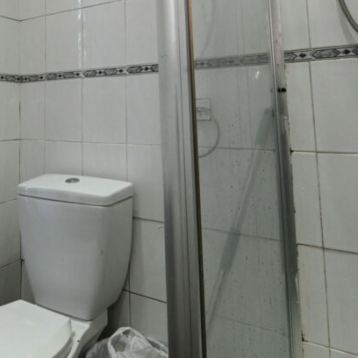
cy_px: 64
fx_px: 374
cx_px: 103
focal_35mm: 32
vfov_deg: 47.9
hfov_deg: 49.6
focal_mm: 15
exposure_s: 1/200
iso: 5000
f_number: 9
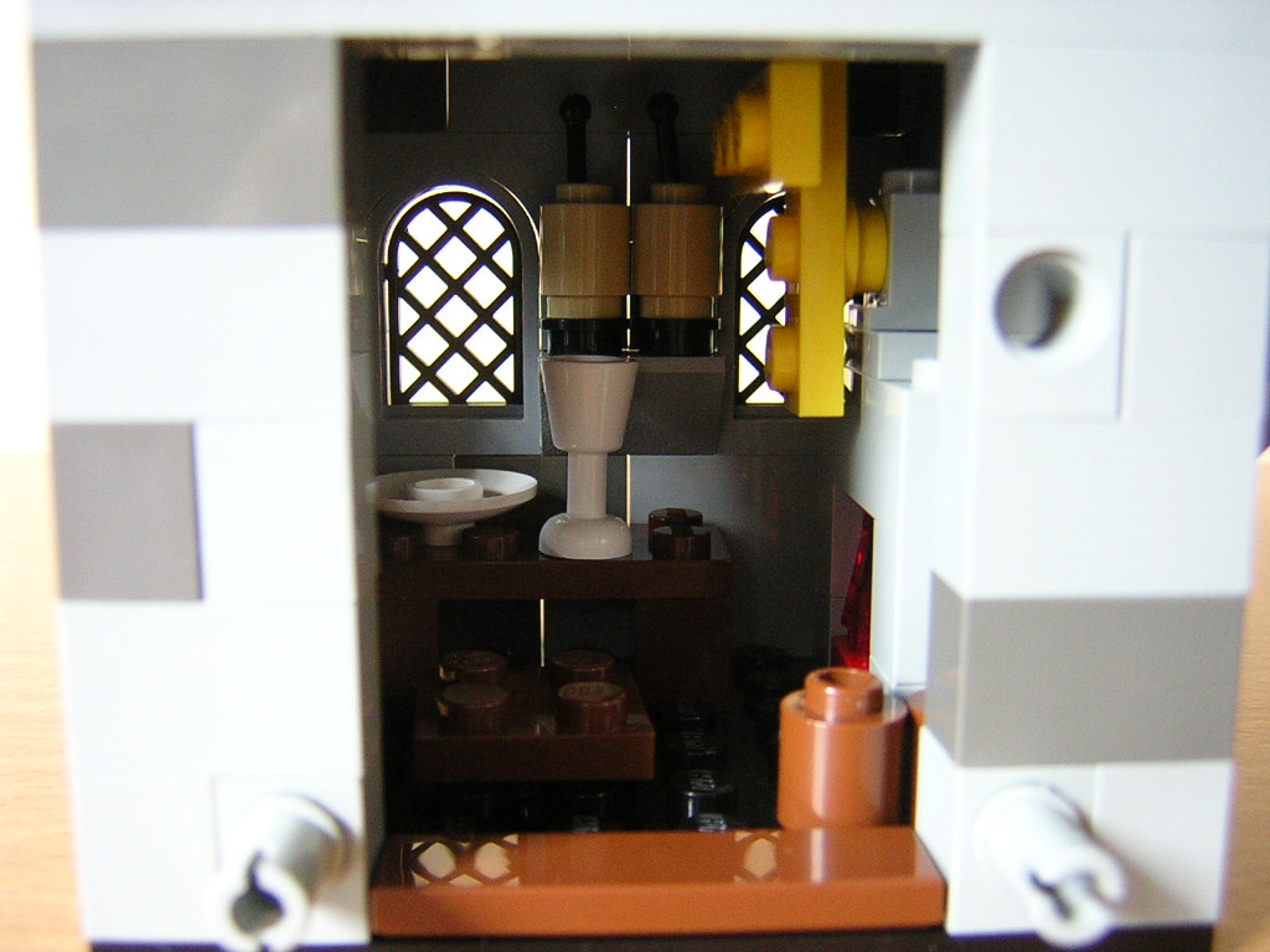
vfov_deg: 39.7
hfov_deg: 51.4
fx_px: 1321
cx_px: 635
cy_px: 476
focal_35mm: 36
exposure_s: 1/3.2
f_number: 2.6
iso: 398
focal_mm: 4.7
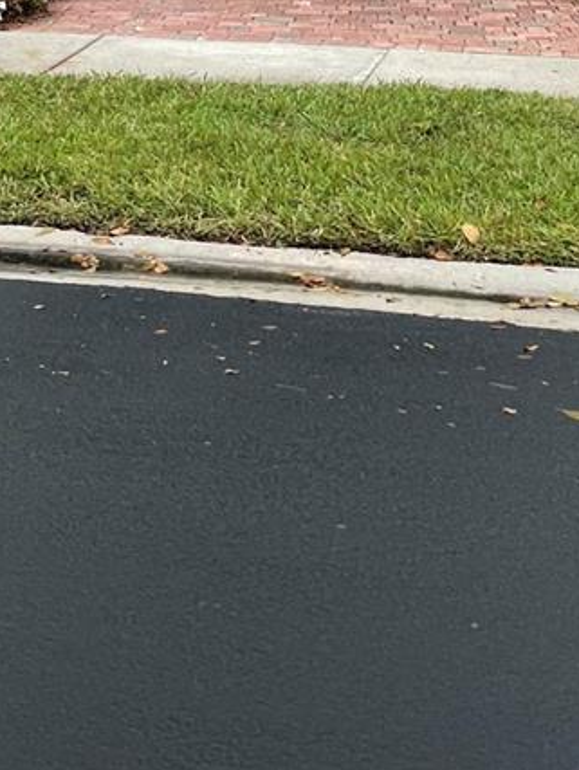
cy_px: -307
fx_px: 1626
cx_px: 345
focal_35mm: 73
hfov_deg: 20.2
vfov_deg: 22.8
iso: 32
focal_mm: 4.2
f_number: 1.6
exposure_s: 1/147
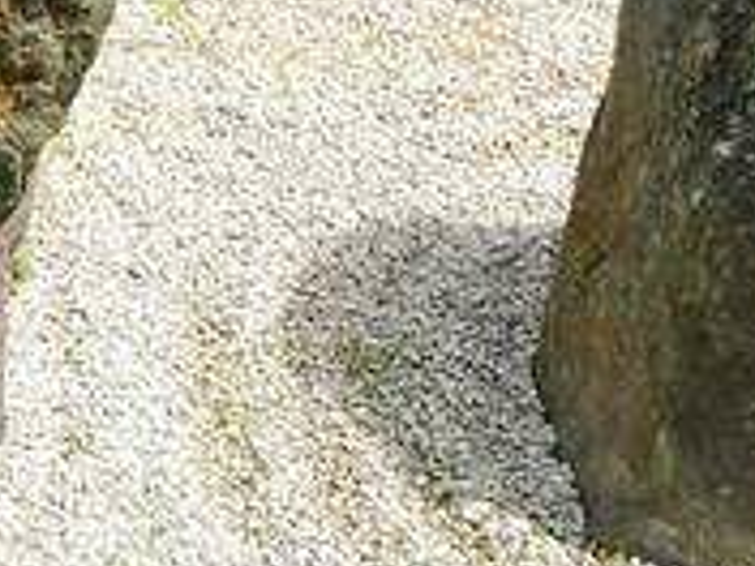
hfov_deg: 14.3
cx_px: -691
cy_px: 26
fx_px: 2574
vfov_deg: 12.4
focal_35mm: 118
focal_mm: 4.25
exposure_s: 1/816
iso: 32
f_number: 1.8
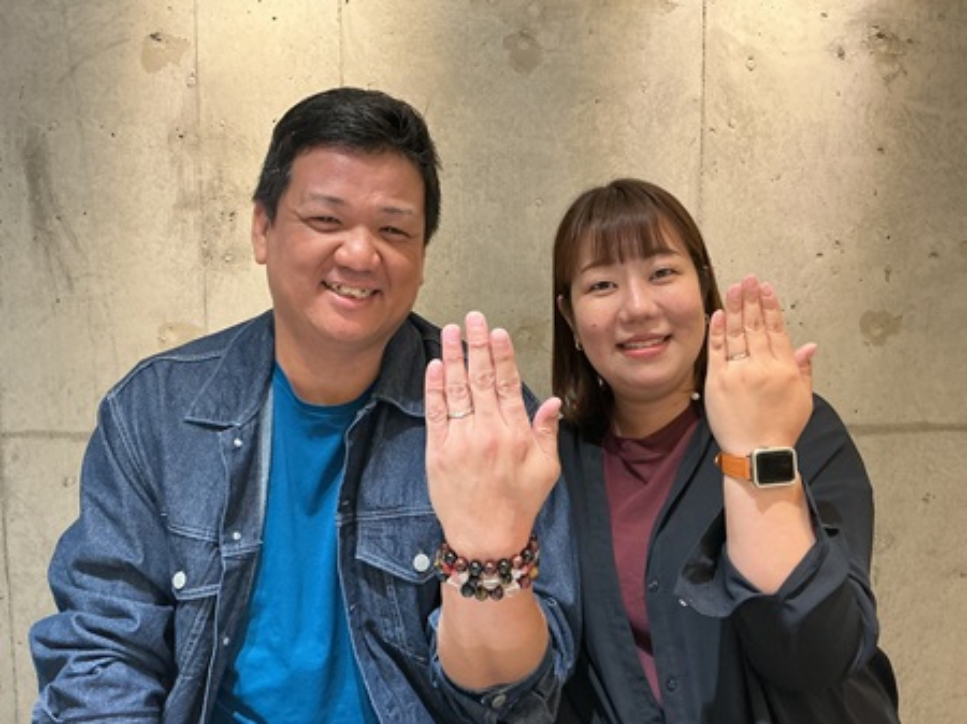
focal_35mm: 29
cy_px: 362
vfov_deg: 48.2
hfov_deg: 61.7
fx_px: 810
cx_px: 484
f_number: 1.8
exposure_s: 1/50
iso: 125
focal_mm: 3
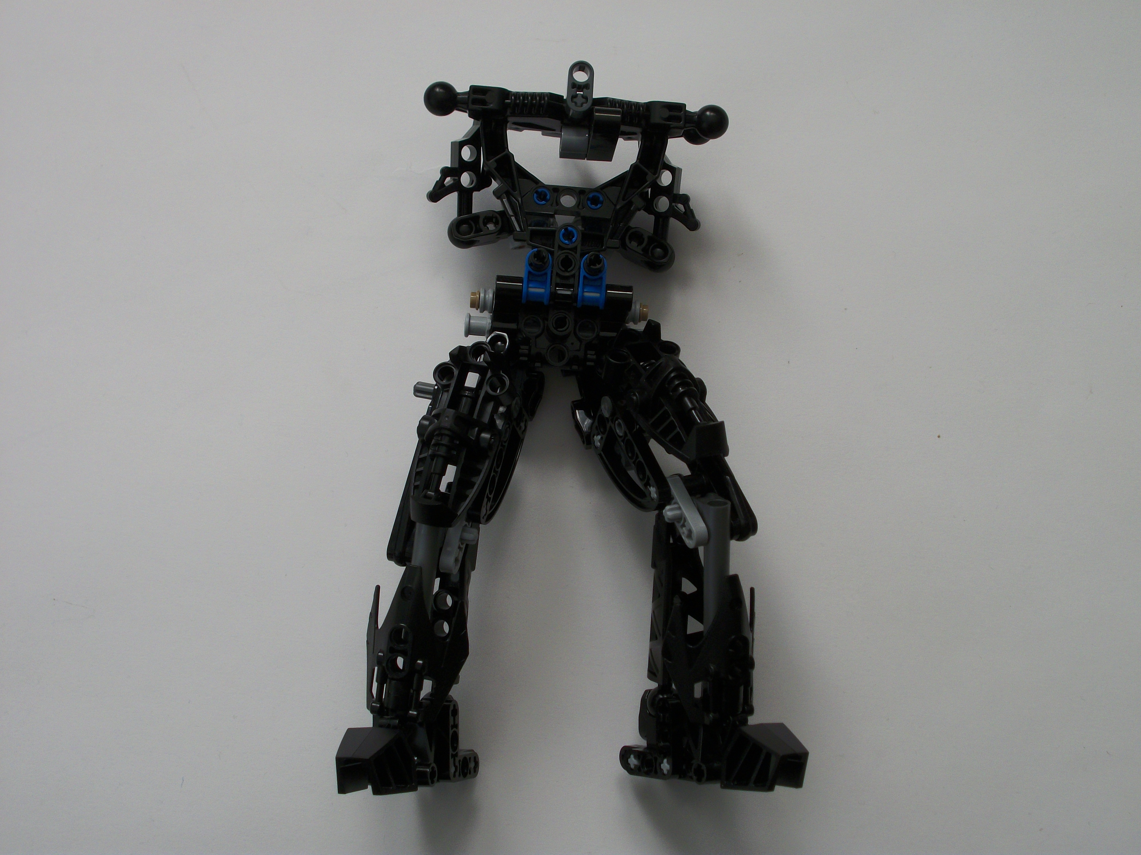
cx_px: 570
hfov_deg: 35.5
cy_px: 428
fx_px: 1780
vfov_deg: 27.0
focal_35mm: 54
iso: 86
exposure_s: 1/40
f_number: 4
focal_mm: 9.7
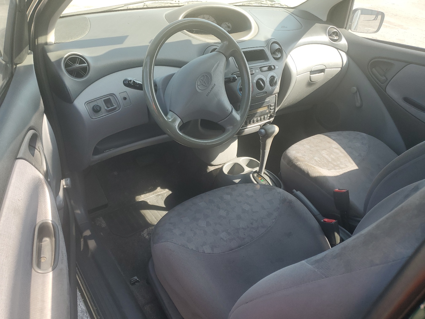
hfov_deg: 67.3
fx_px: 319
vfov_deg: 53.1
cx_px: 212
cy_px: 160
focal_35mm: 26
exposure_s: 1/303
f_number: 1.5
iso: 50
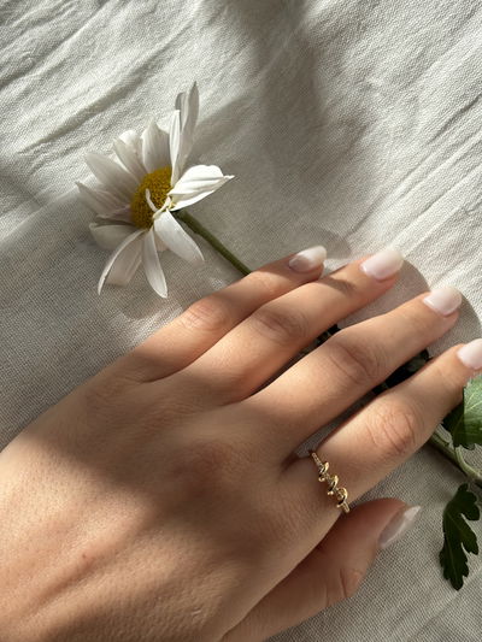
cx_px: 241
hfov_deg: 28.0
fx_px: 965
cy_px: 321
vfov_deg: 36.8
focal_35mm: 52
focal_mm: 5.96
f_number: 1.6
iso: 32
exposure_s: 1/2513
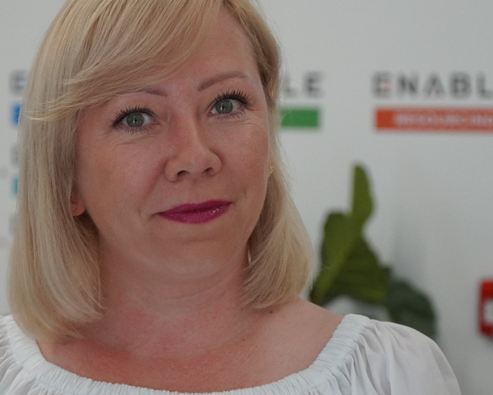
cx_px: 177
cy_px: 169
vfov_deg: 8.0
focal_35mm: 194
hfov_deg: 9.9
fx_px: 2830
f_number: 5.6
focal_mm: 82
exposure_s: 1/160
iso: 3200
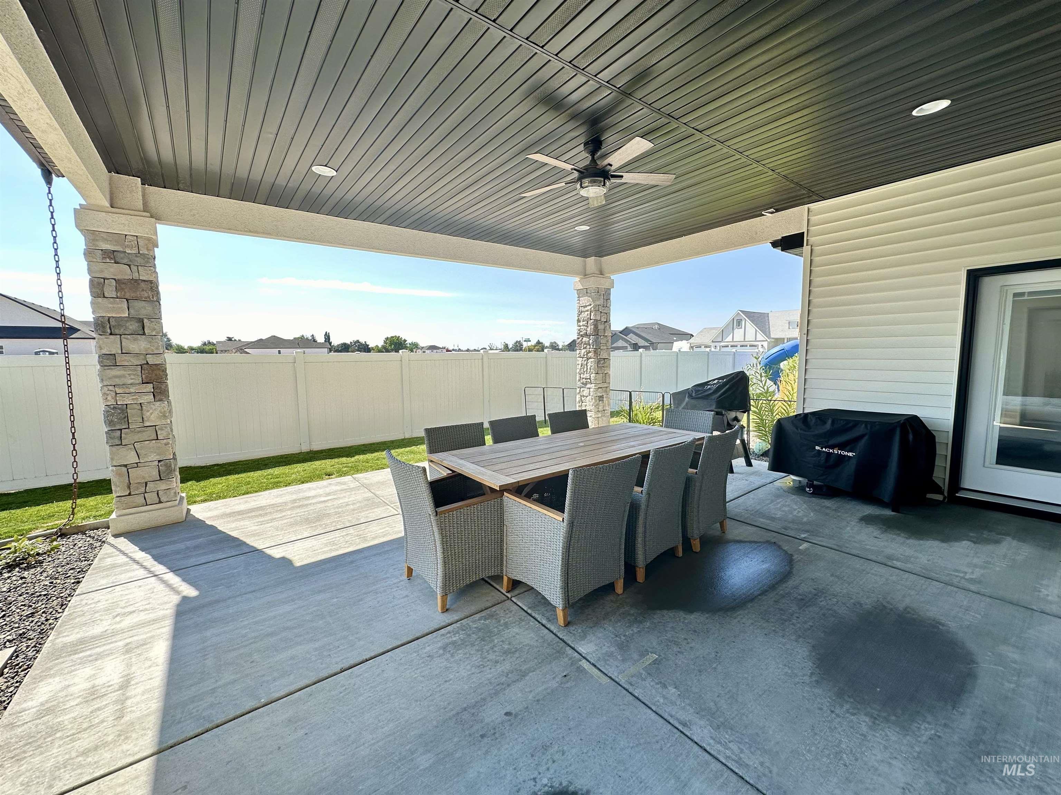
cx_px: 530
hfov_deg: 102.1
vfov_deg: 85.7
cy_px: 398
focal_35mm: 14
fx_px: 429
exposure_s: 1/294
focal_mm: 2.22
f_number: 2.2
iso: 40
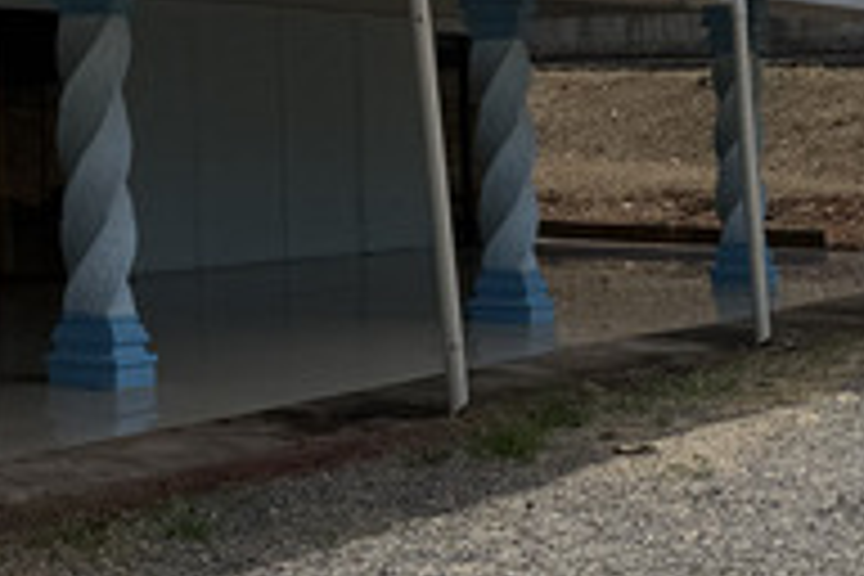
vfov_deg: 12.9
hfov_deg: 17.7
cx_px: -418
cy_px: -86
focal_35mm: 104
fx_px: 2496
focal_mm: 6.76
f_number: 1.78
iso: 80
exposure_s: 1/8130
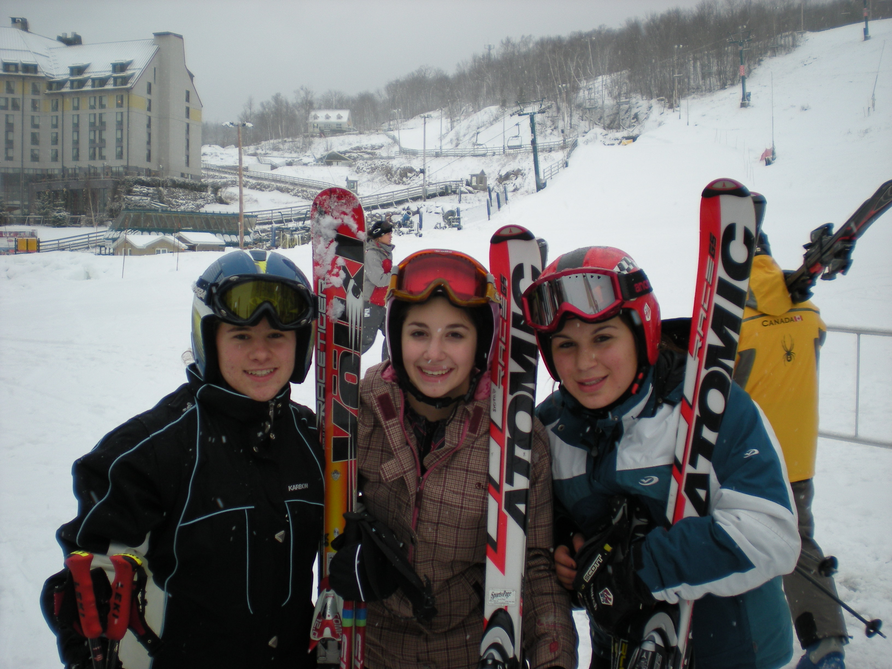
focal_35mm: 38
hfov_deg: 49.0
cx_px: 446
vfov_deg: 37.7
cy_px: 334
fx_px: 979
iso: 64
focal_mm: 6.3
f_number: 3.1
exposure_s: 1/158
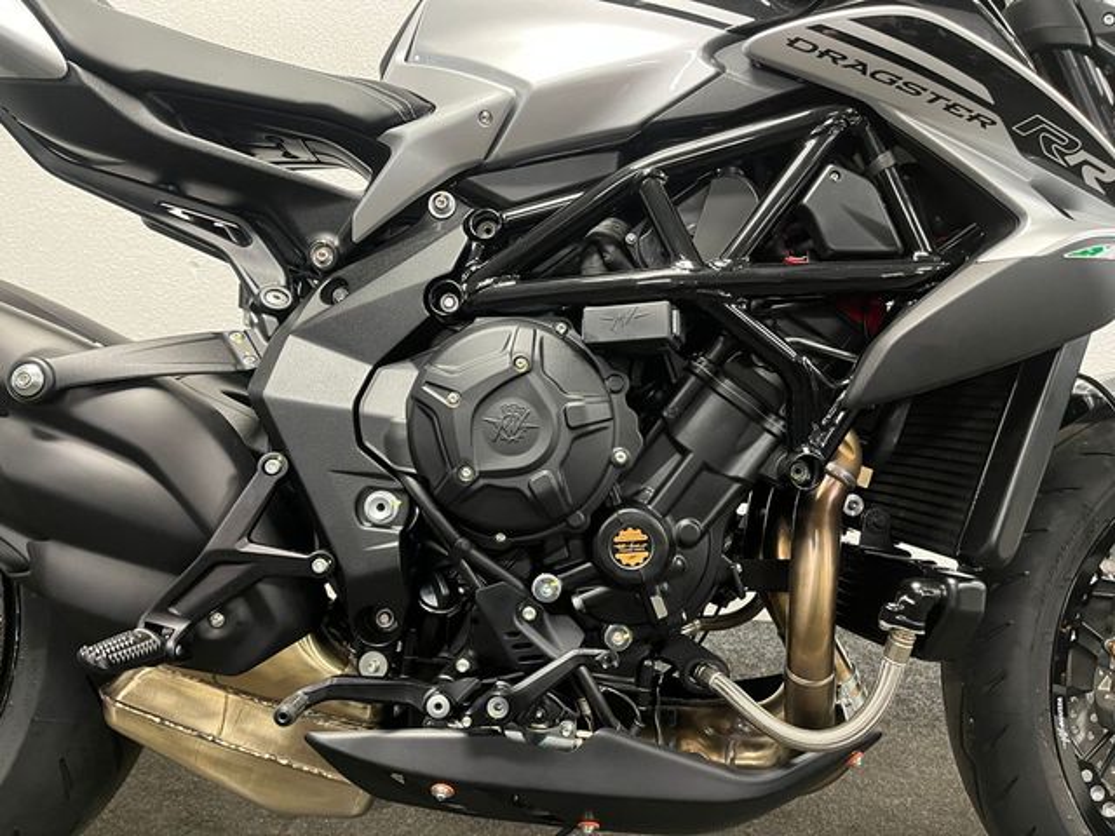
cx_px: 558
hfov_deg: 67.3
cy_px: 418
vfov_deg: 53.1
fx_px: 837
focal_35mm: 26
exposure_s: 1/33
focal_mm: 5.1
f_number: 1.6
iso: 400
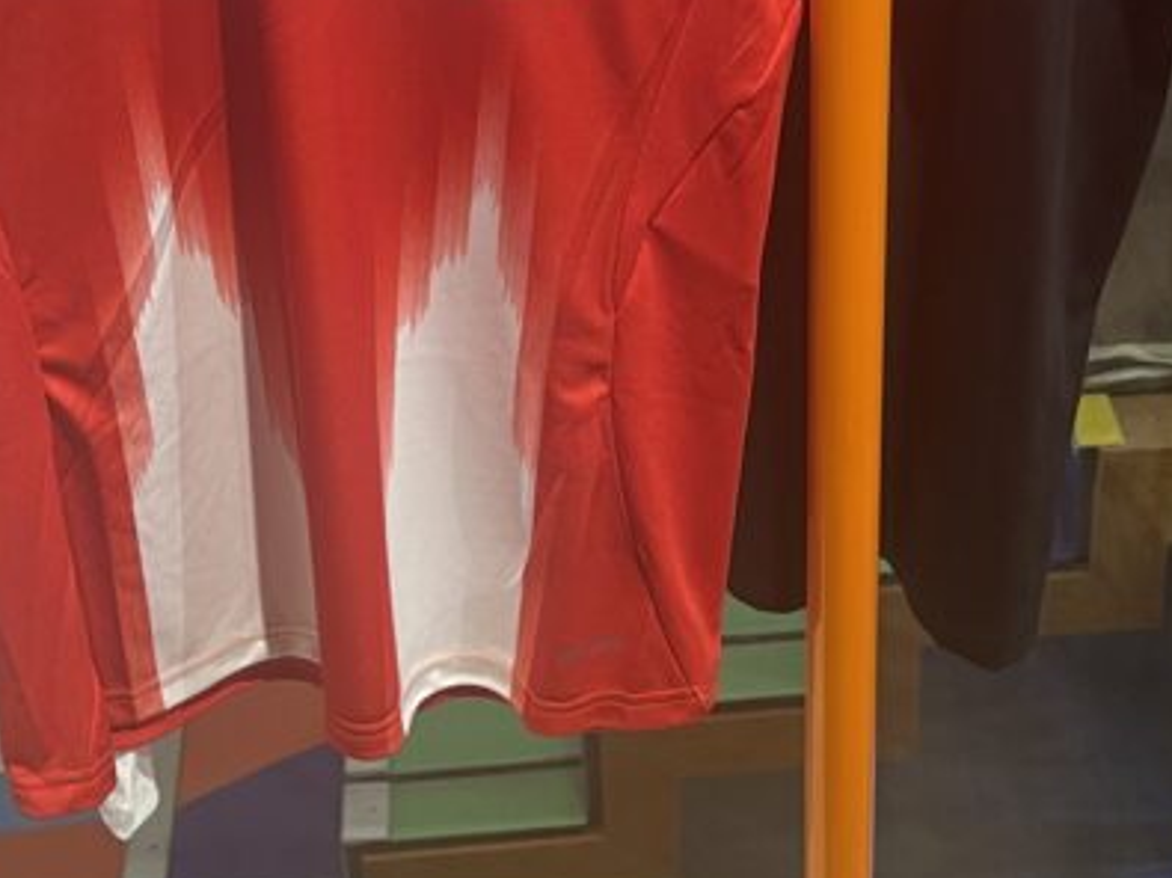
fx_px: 2572
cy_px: 119
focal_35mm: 76
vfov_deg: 19.1
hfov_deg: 25.5
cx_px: 804
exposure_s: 1/50
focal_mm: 5.1
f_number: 1.6
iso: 64
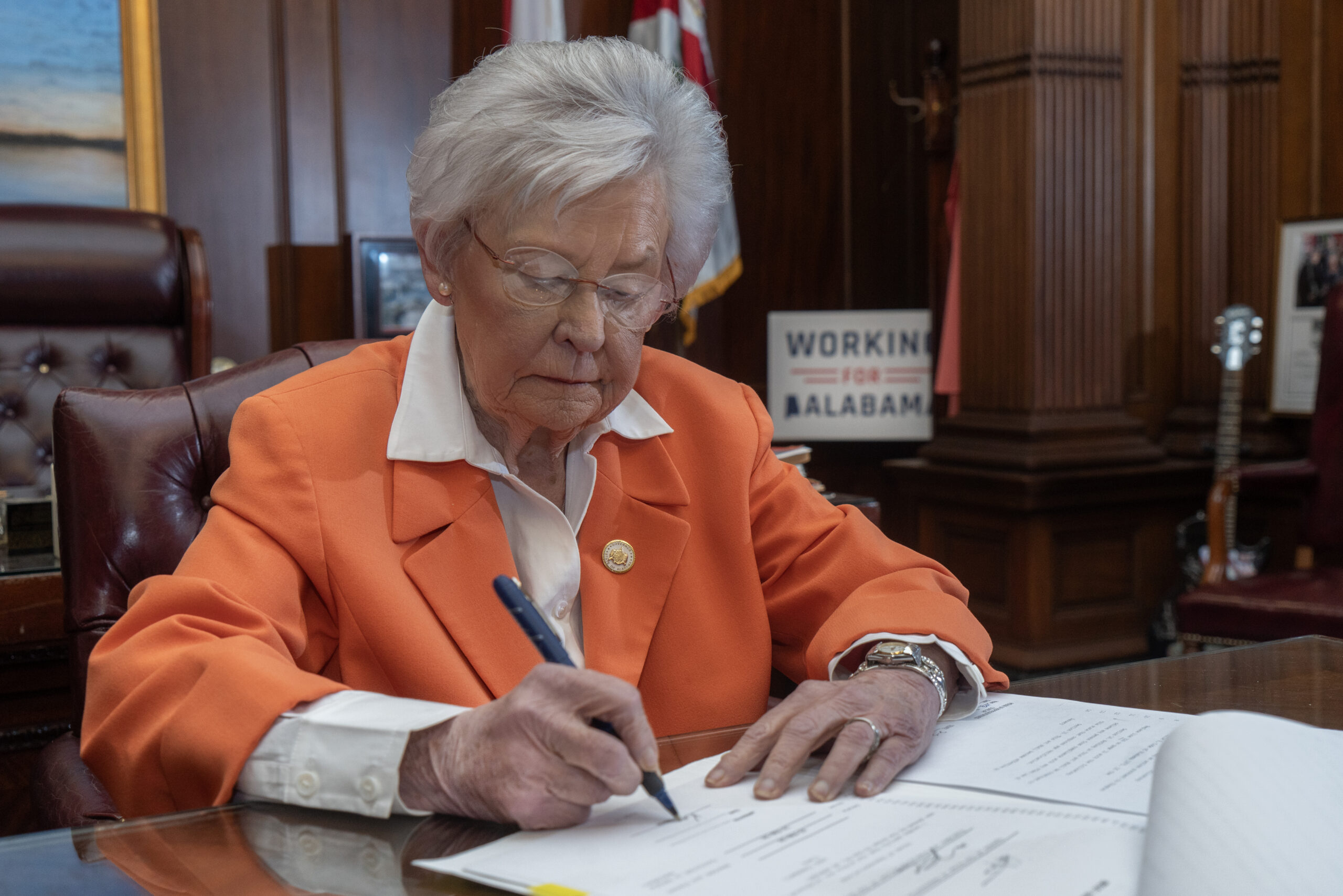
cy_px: 448
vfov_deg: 30.5
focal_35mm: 44
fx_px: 1641
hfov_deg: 44.5
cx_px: 672
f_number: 5.6
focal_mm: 44
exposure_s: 1/200
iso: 1250
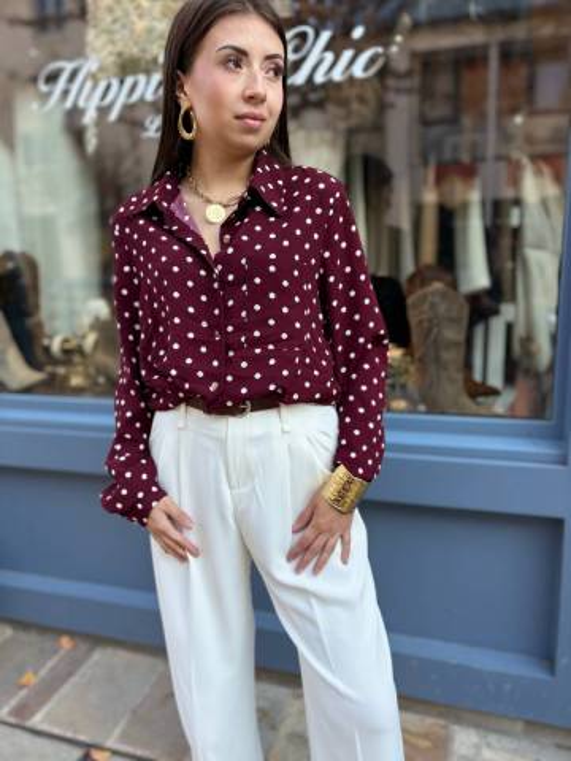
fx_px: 572
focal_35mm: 26
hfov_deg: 53.1
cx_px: 286
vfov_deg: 67.3
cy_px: 380
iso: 40
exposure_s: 1/309
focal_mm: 5.96
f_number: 1.6
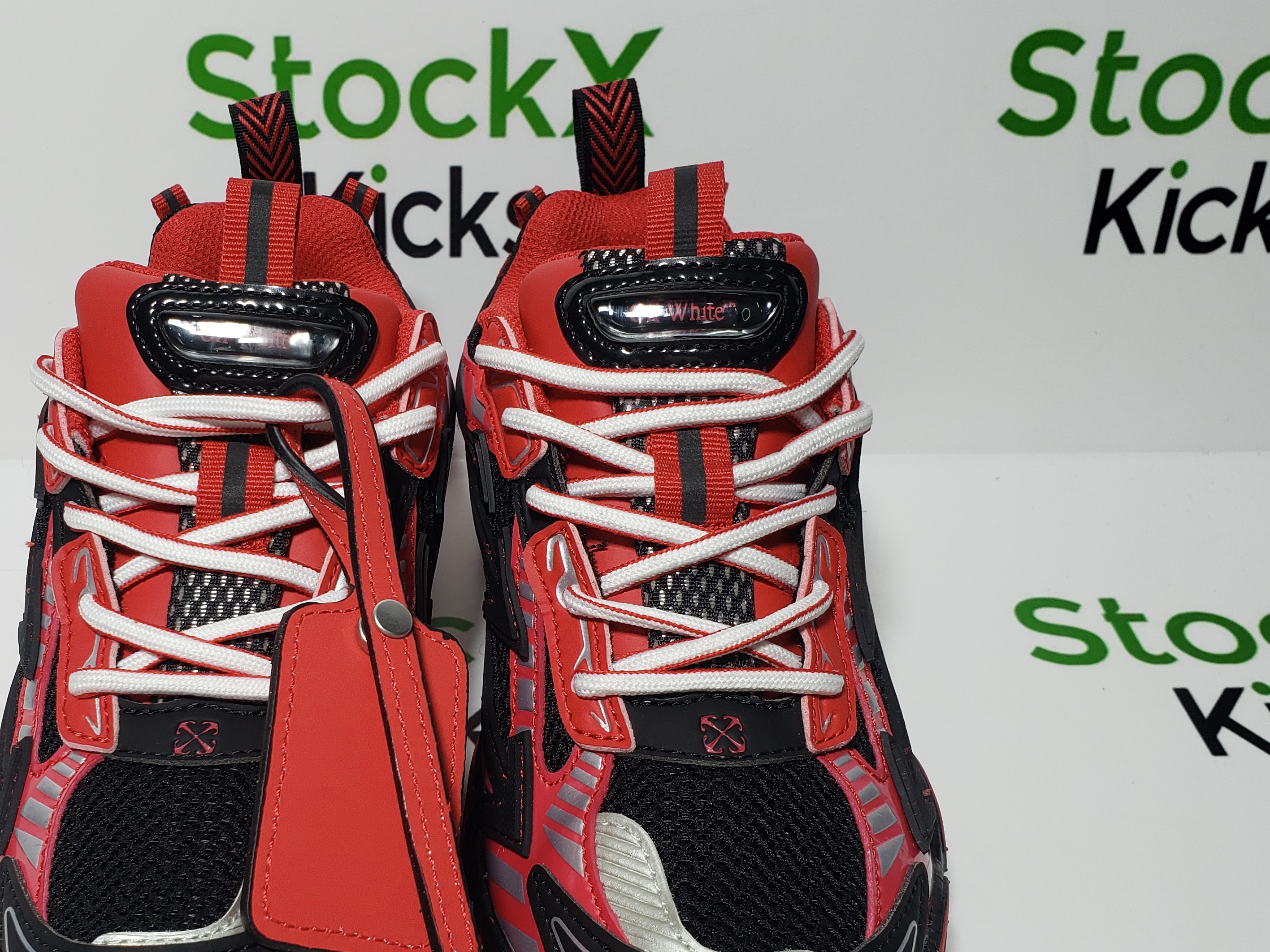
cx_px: 459
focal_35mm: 37
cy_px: 560
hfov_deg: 49.5
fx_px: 1358
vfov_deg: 38.5
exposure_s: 1/222
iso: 50
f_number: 2.4
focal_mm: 4.3
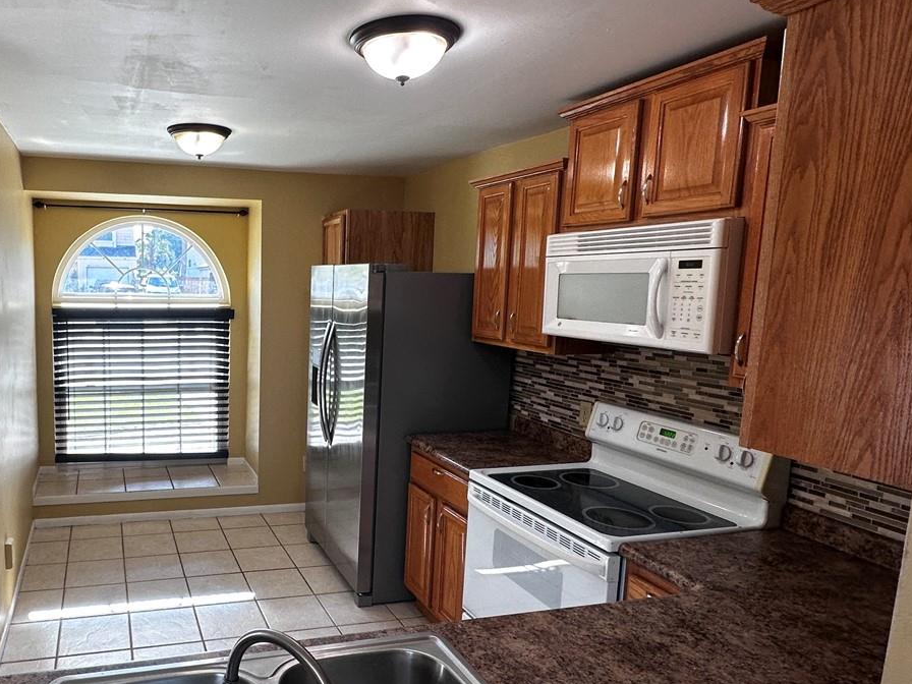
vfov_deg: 54.8
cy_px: 362
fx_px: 659
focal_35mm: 25
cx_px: 256
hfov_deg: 66.1
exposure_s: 1/120
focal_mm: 2.22
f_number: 2.2
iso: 80
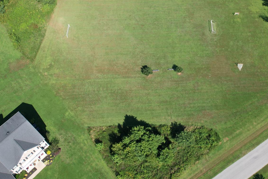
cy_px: 36
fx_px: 298
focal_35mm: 40
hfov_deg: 47.8
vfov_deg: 32.5
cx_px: 174
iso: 100
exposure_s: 1/320
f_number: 2.8
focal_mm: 8.38
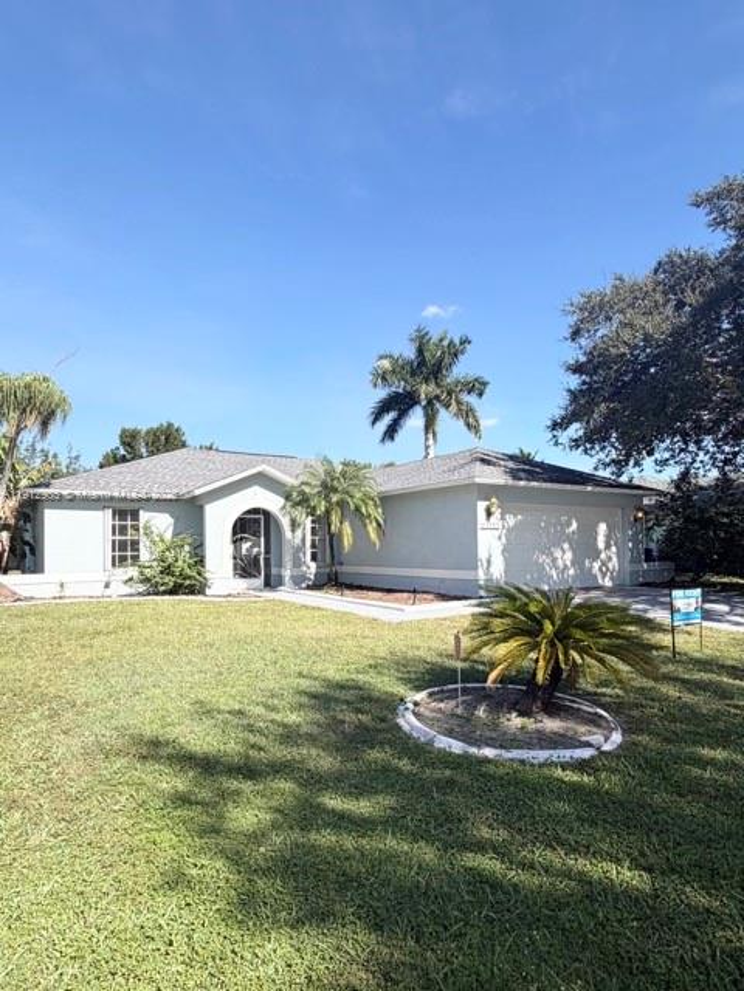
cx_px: 372
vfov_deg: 102.1
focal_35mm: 14
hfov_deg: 85.7
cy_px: 496
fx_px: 401
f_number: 2.2
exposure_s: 1/770
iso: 32
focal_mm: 2.22
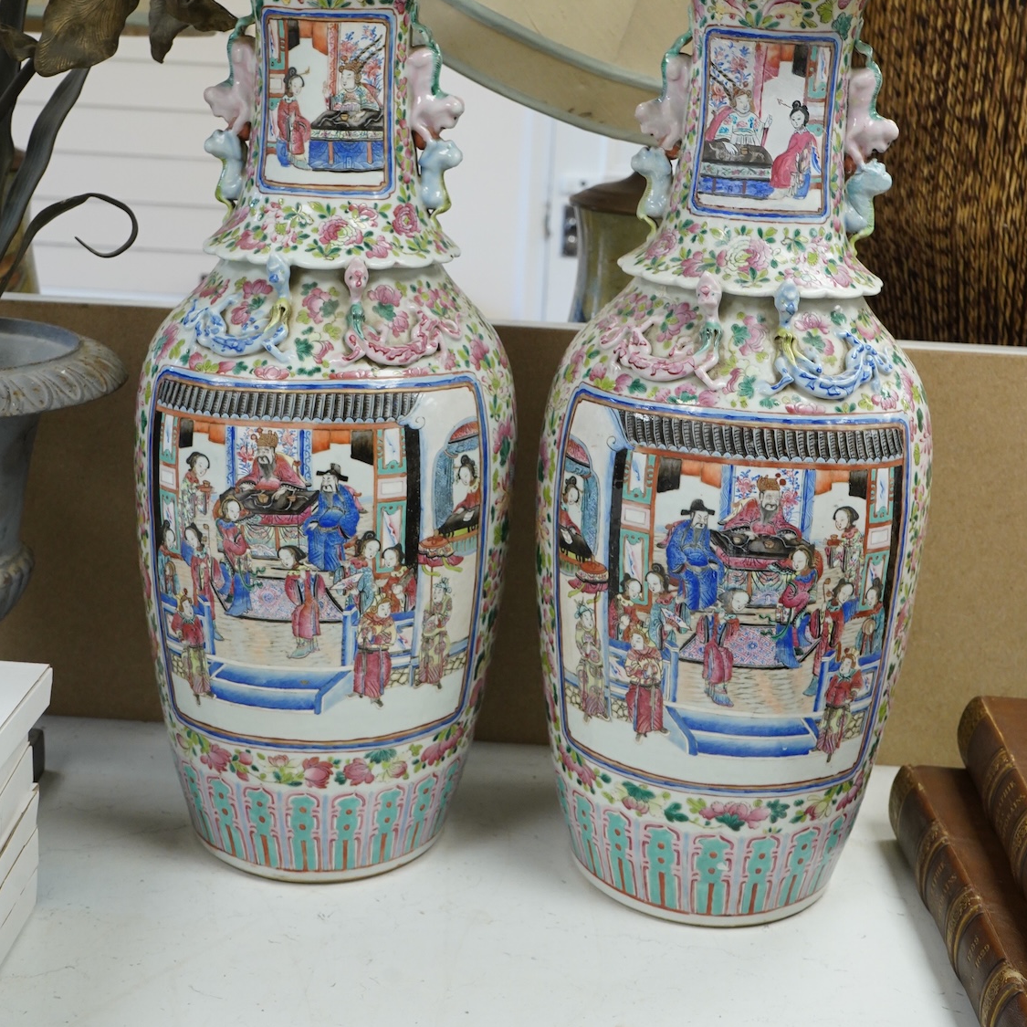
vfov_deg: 35.0
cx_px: 520
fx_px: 1611
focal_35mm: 48
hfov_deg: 35.4
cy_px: 332
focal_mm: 37
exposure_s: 1/125
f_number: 7.1
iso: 2500
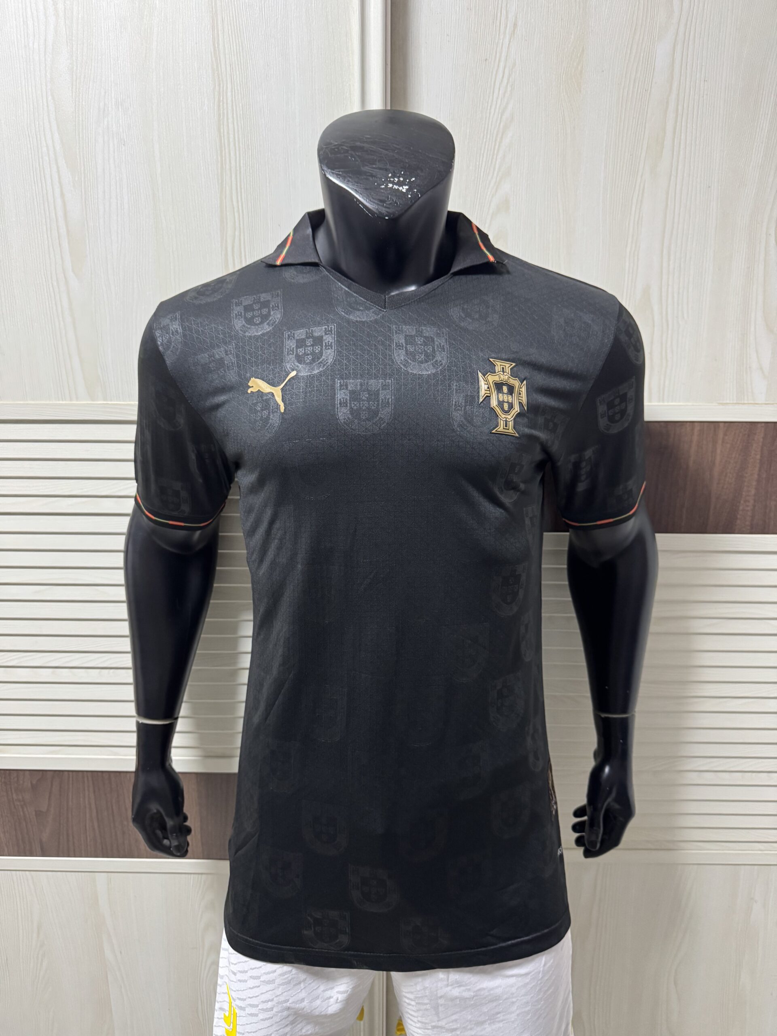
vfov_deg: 71.6
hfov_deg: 56.8
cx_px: 388
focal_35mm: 24
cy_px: 518
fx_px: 718
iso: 500
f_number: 1.78
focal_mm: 6.76
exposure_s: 1/60
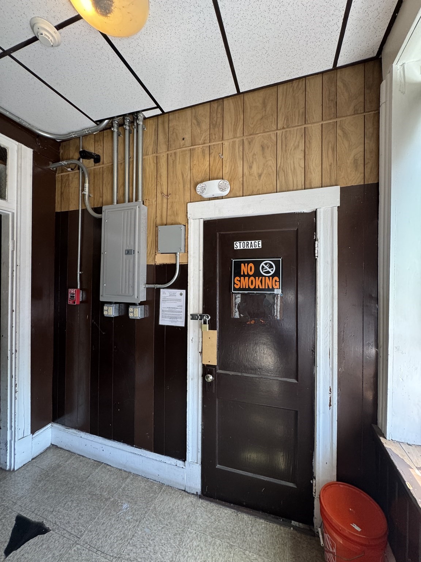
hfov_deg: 85.7
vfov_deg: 102.1
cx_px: 210
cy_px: 281
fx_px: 227
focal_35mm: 14
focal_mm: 2.22
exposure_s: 1/60
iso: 160
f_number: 2.2
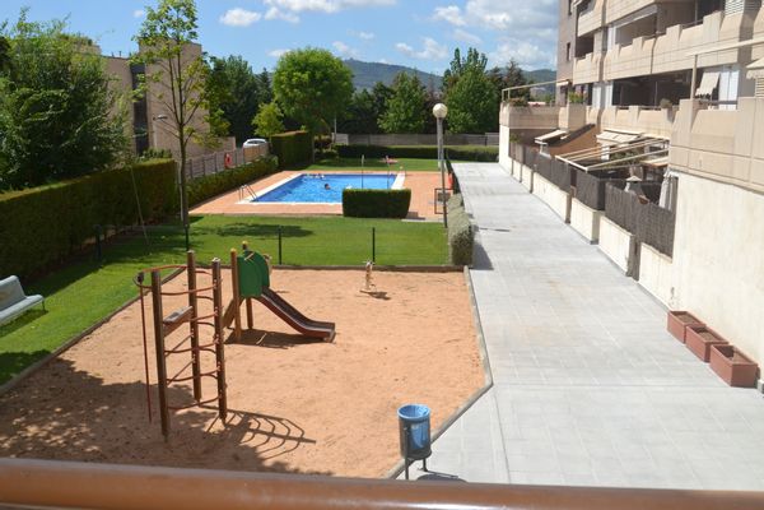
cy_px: 255
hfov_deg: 55.1
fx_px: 732
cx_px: 382
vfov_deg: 38.4
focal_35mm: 34
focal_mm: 23
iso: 100
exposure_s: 1/200
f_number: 10
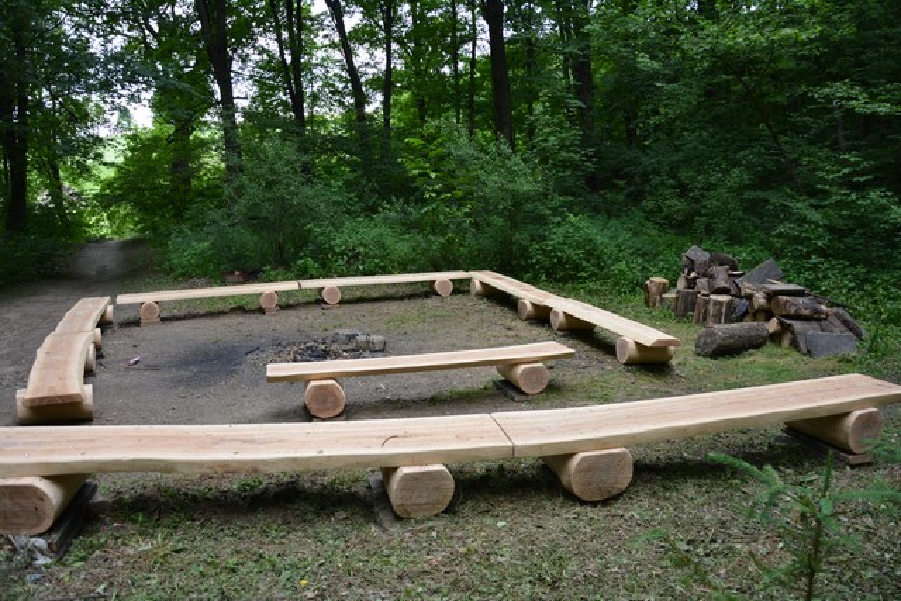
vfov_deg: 48.0
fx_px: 676
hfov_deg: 67.4
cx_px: 450
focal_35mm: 27
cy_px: 300
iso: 400
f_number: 4.5
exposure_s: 1/80
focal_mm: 18
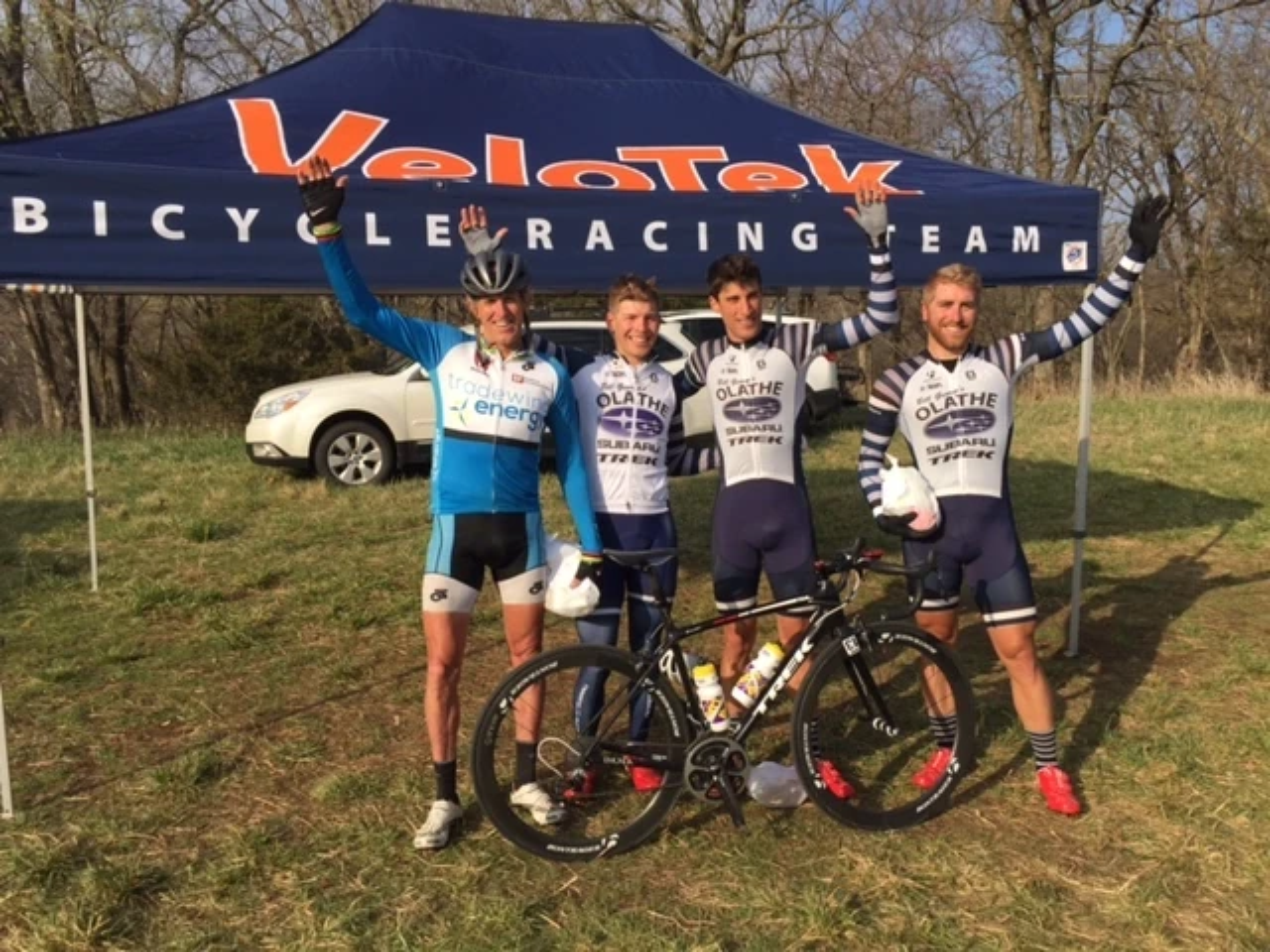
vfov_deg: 48.2
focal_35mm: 29
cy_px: 476
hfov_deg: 61.7
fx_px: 1064
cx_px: 635
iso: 32
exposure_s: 1/1883
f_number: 2.2
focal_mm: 4.15
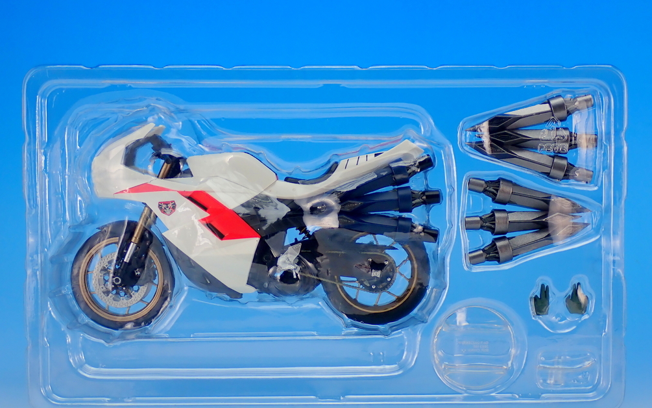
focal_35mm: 54
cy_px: 224
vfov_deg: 24.0
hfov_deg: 37.5
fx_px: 959
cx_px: 326
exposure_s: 1/30
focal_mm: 9.01
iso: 100
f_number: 3.2
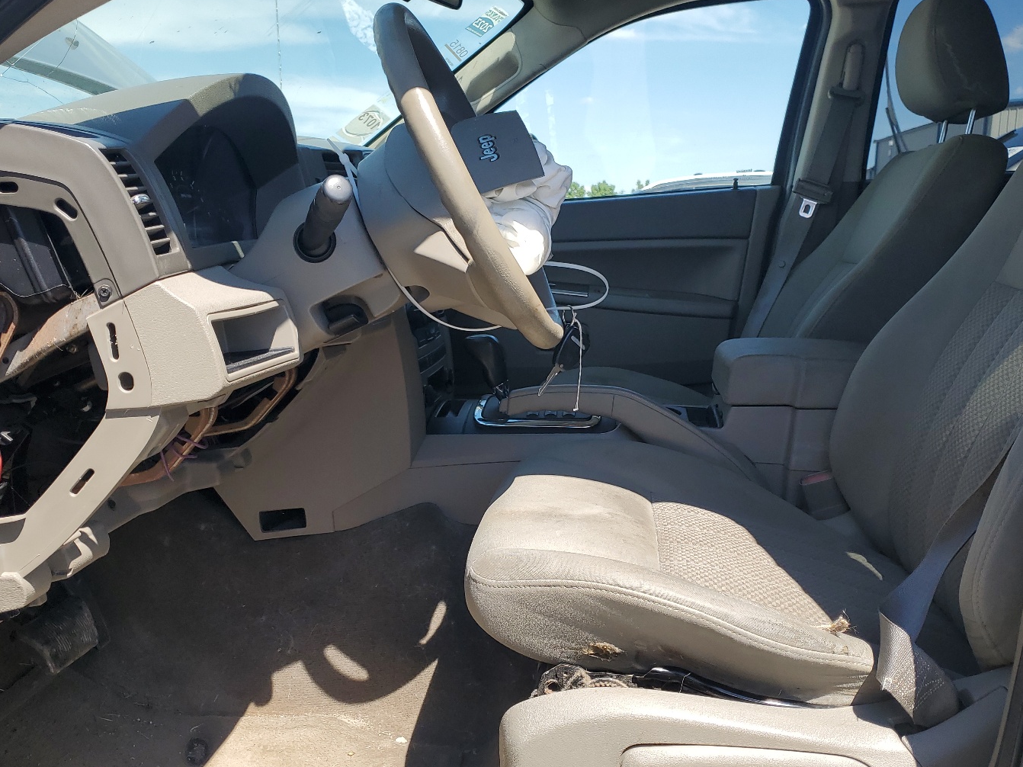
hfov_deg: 58.3
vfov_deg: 45.3
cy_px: 443
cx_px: 536
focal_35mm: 31
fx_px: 916
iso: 50
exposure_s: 1/1250
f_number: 1.5
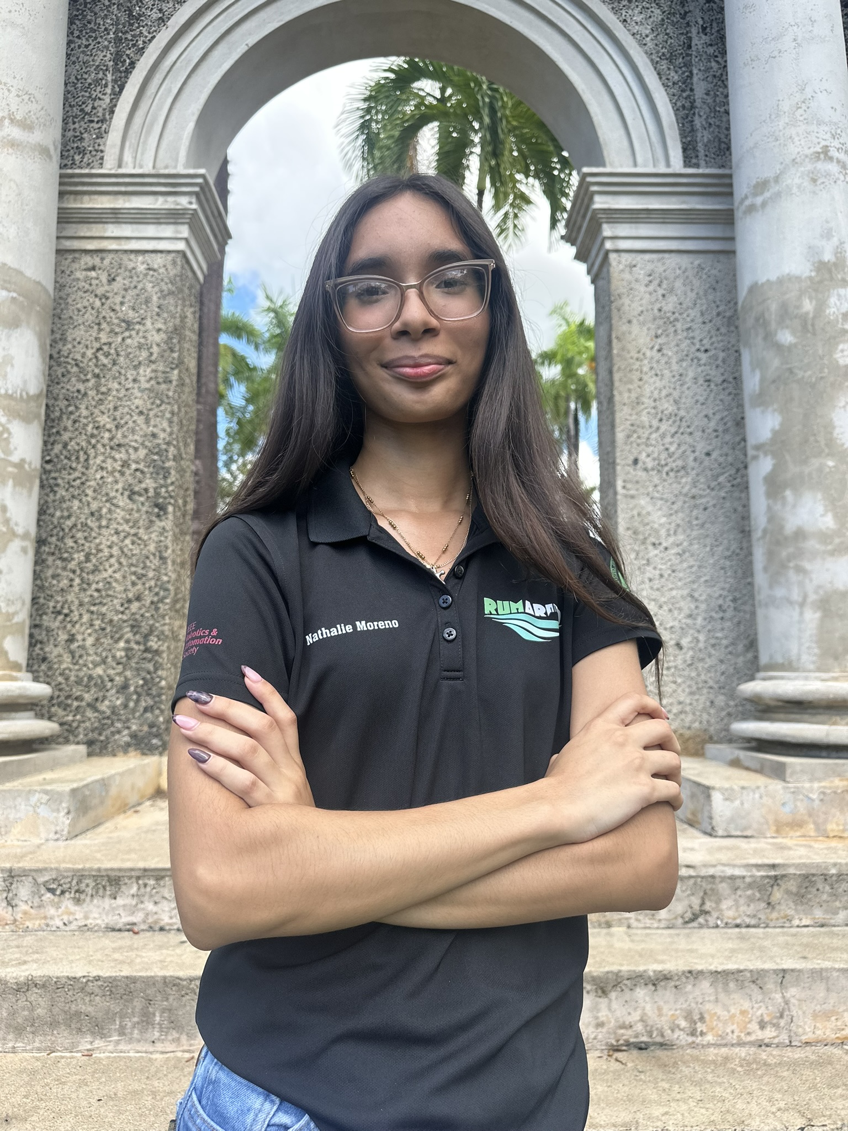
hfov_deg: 56.8
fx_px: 784
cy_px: 566
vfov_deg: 71.6
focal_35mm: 24
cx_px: 424
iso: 80
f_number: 1.78
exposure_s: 1/638
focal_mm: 6.86
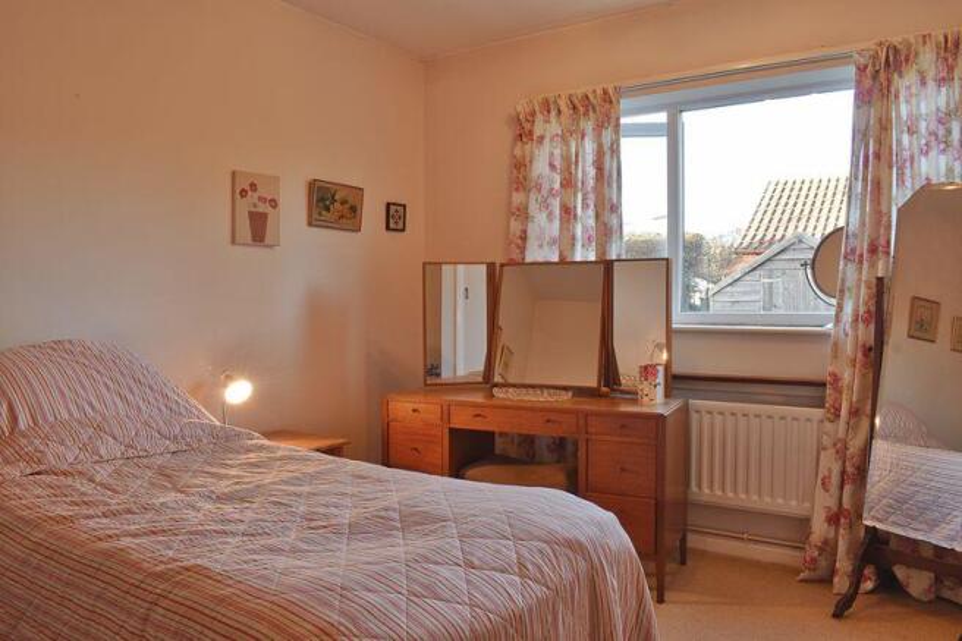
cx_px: 481
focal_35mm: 27
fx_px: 721
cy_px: 320
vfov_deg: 47.9
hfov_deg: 67.4
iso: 100
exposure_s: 1/2.5
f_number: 13
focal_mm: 18
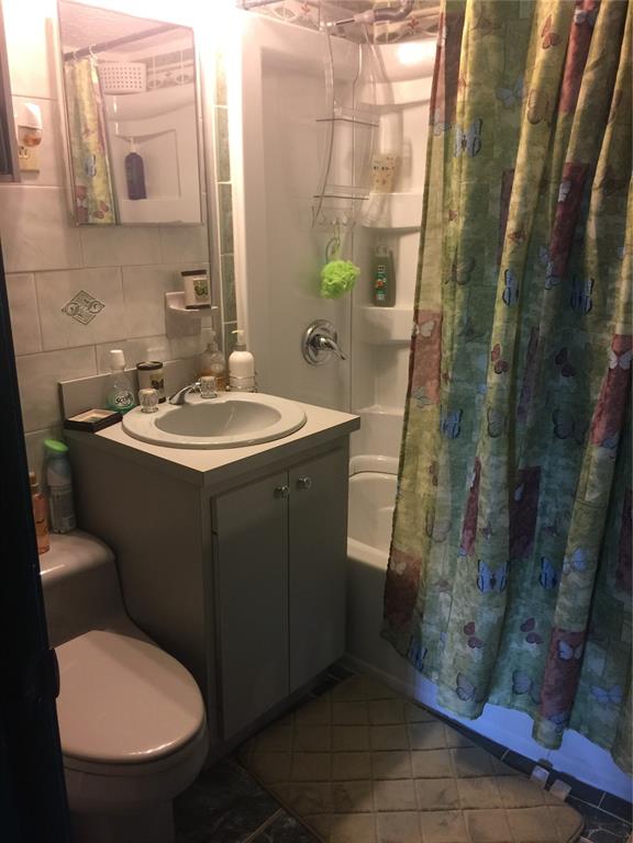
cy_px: 422
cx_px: 316
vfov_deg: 61.7
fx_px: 707
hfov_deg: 48.2
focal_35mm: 29
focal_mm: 4.15
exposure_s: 1/15
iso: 80
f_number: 2.2
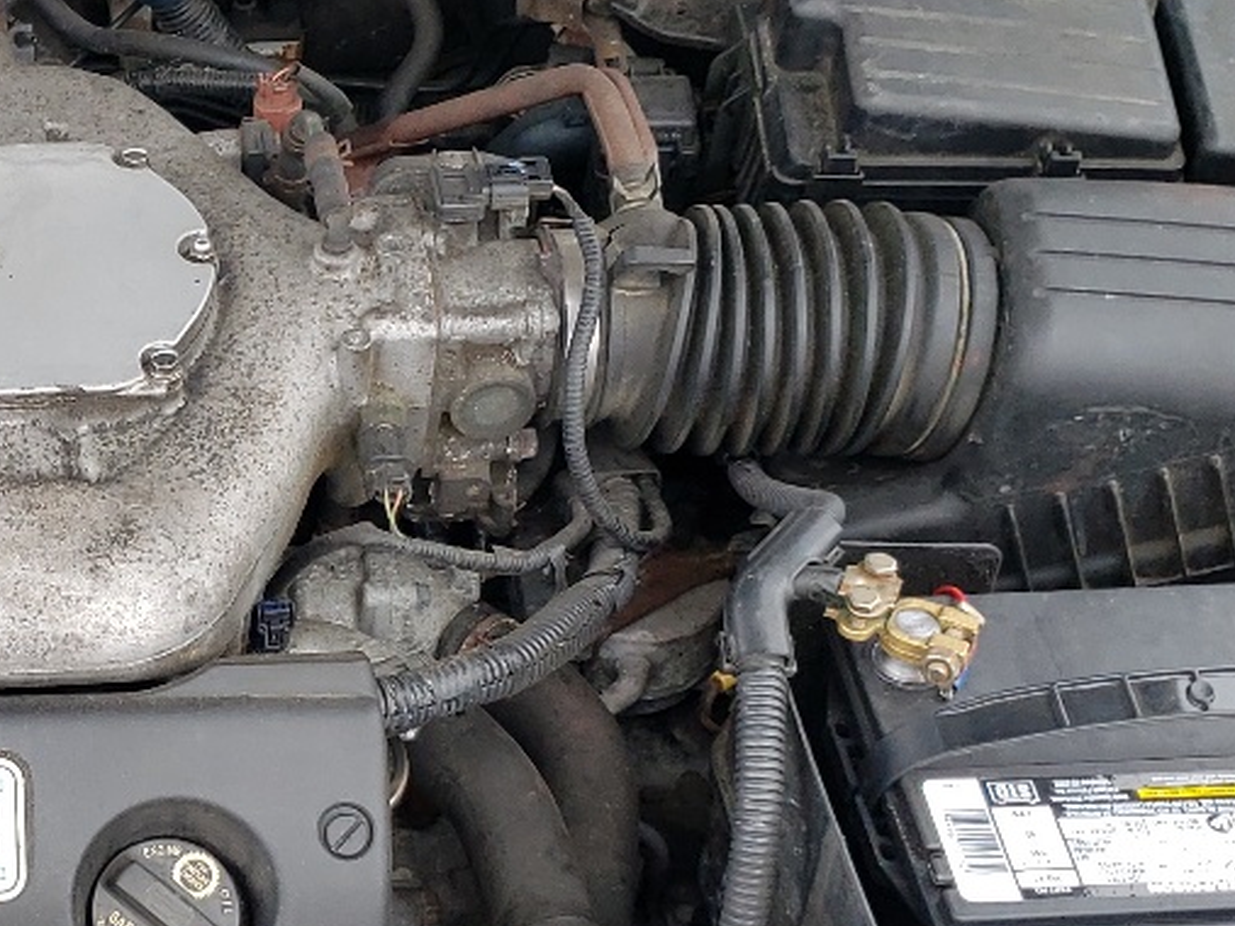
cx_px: 44
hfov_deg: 23.0
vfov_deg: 18.0
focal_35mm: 82
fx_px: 2925
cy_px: 592
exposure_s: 1/278
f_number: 1.5
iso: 50
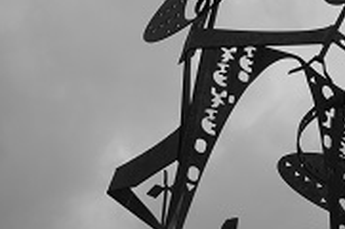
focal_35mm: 88
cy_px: 186
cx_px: 389
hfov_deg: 21.8
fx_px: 842
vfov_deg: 15.4
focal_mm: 10.6
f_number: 3.5
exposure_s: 1/5000
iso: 125
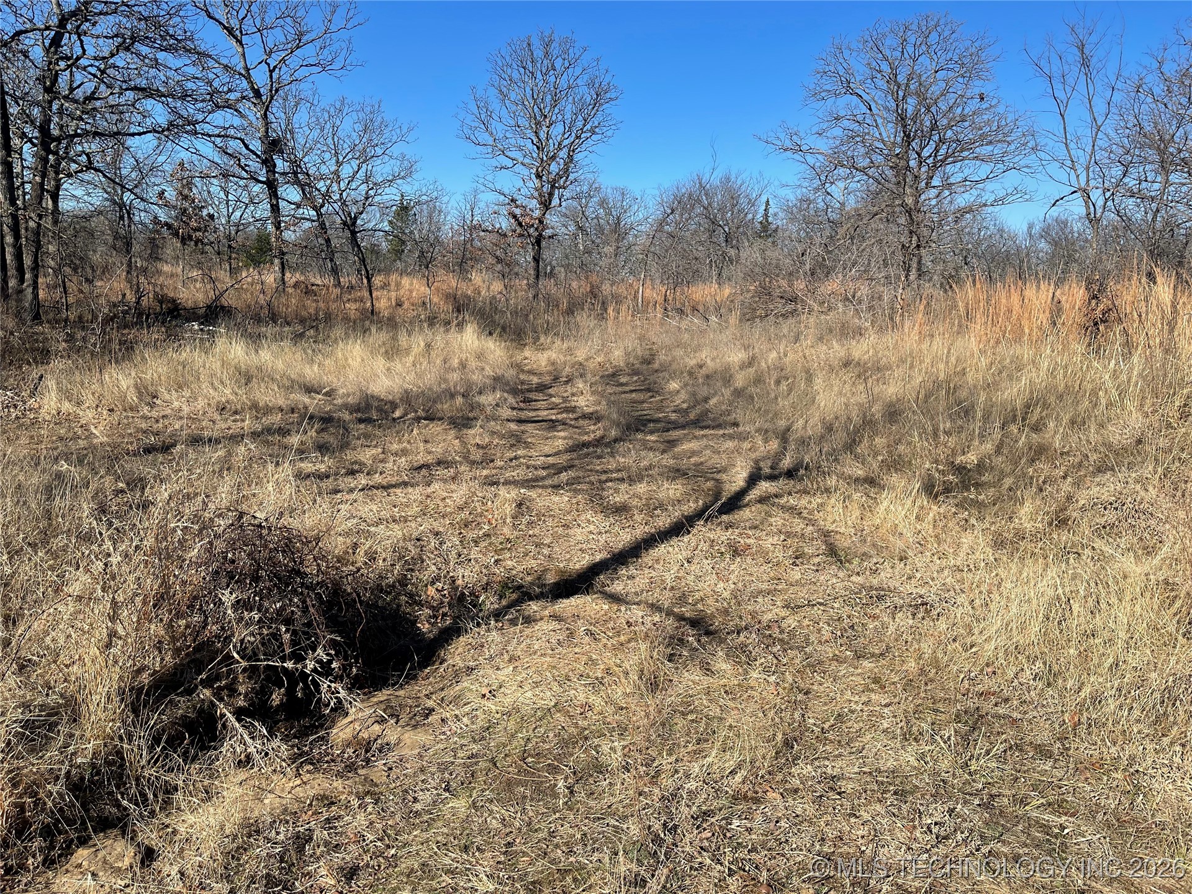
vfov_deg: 54.9
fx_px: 861
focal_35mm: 25
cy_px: 447
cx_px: 596
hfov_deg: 69.4
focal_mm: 5.1
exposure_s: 1/2786
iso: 32
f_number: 1.6
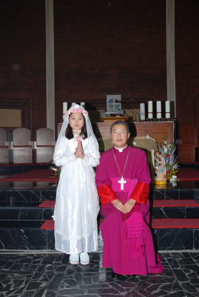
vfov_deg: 57.2
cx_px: 100
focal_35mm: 33
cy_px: 148
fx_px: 273
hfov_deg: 40.0
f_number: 5.6
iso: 200
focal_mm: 22
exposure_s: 1/60
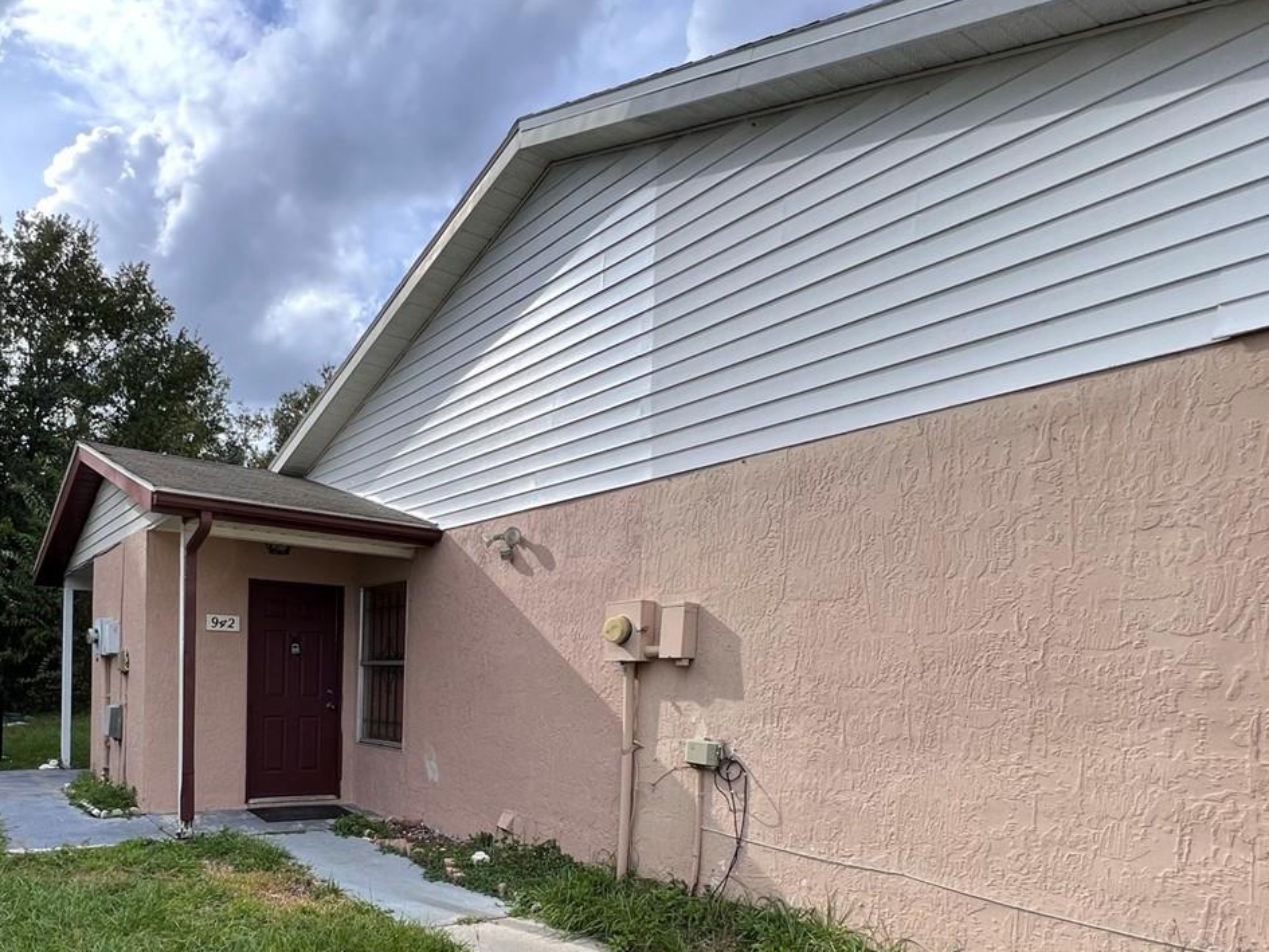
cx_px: 388
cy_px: 716
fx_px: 807
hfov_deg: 73.2
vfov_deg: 57.9
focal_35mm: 22
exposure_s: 1/827
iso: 32
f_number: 1.8
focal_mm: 1.57
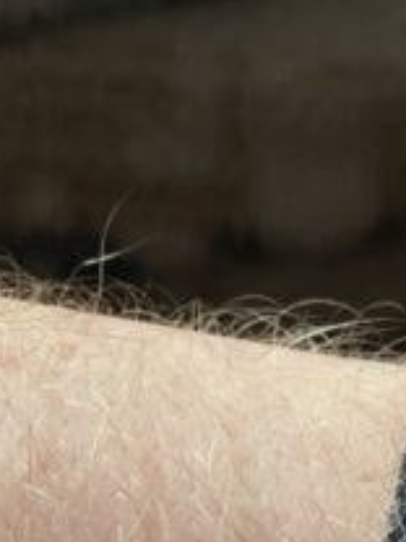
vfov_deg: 9.5
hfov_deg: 7.2
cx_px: 703
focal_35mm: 200
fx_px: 3128
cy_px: 920
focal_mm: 6
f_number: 2
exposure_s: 1/99
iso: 100
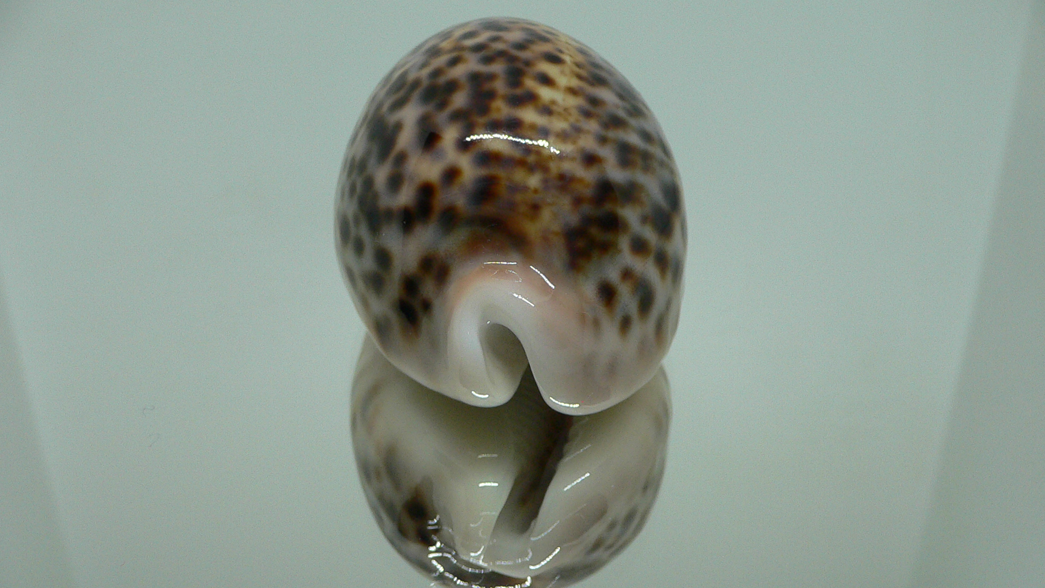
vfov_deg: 30.4
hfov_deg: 51.6
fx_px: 1081
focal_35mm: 39
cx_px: 523
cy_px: 323
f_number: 2.8
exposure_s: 1/60
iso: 150
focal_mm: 4.6
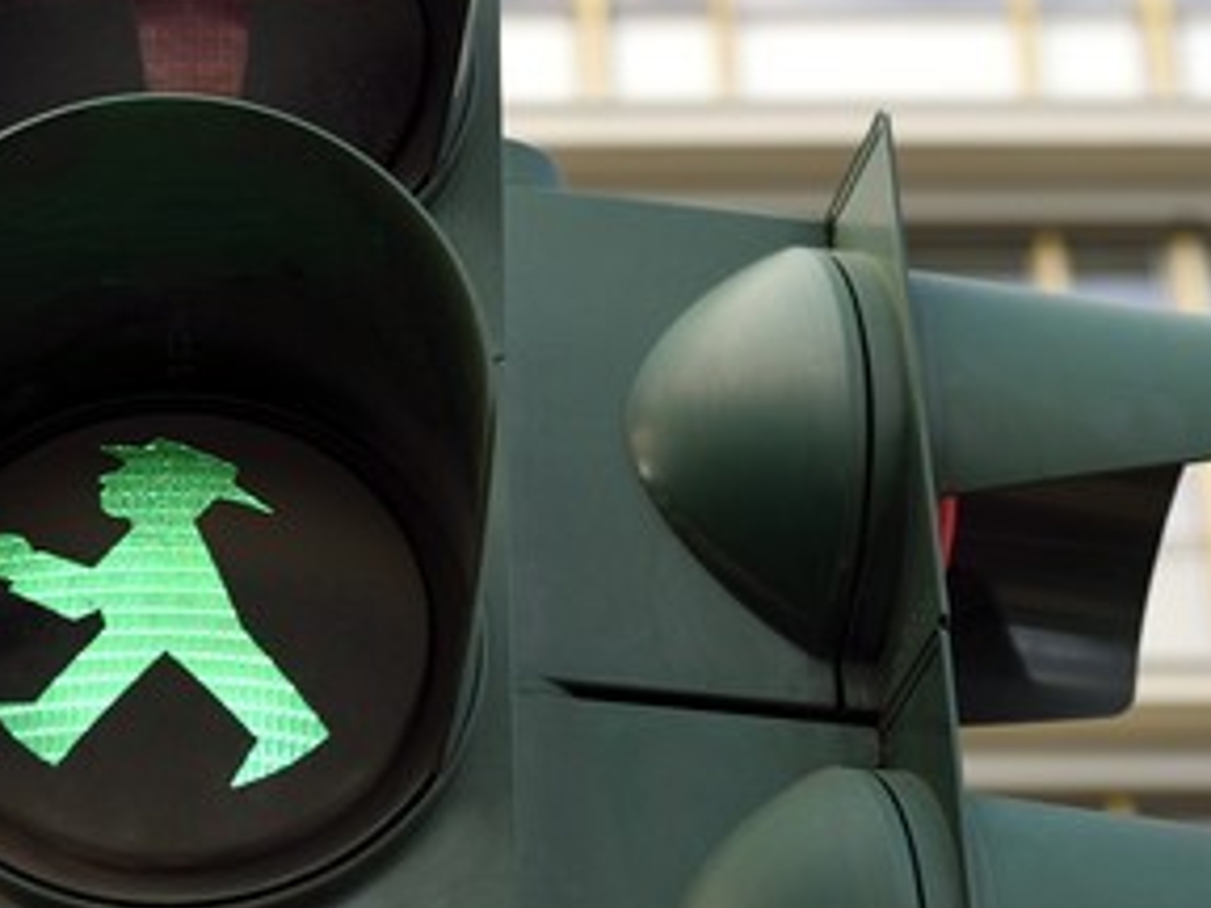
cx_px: 580
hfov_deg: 20.0
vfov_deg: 15.1
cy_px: 483
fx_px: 3428
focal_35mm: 98
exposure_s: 1/250
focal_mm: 70
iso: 200
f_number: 5
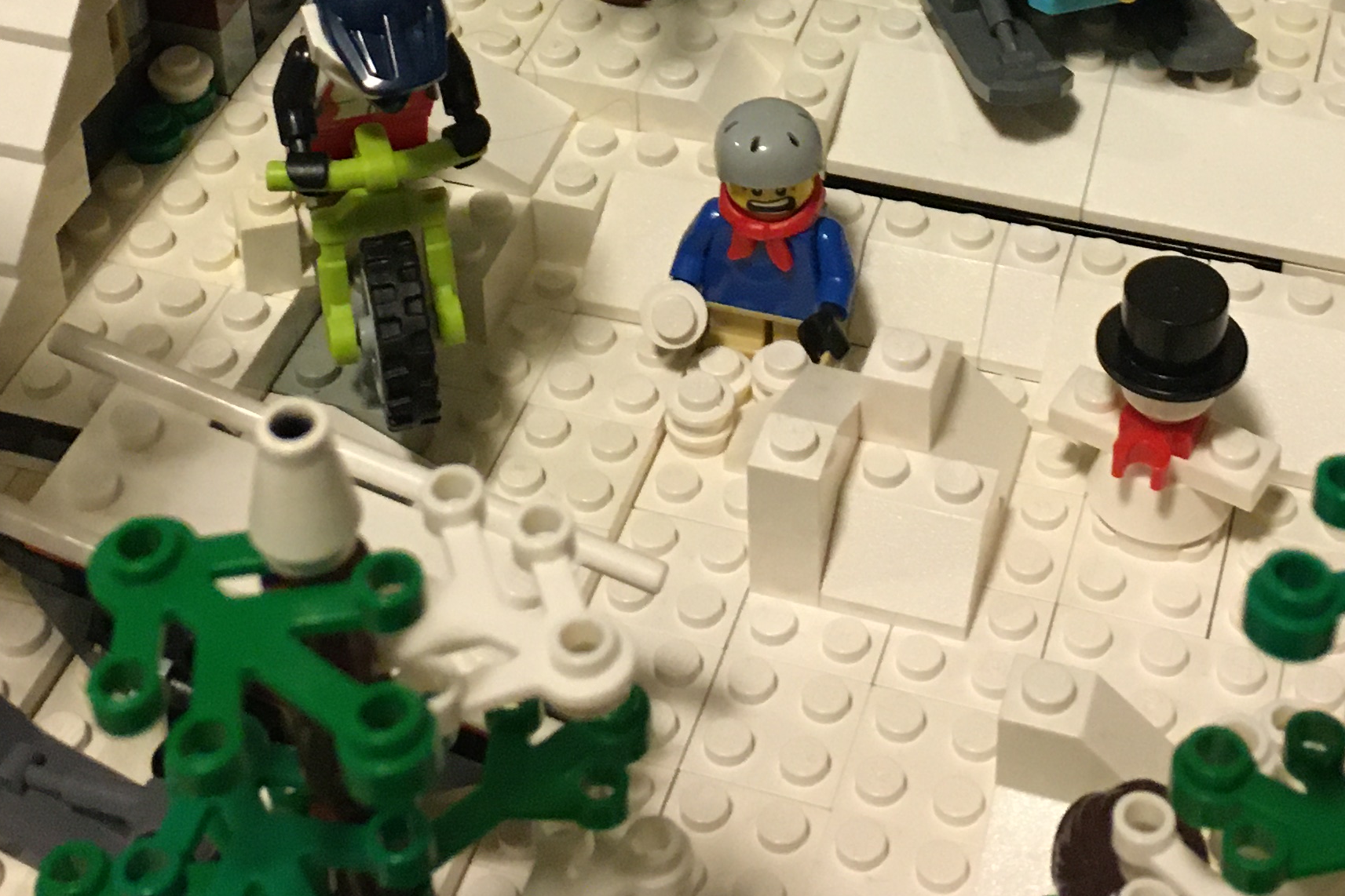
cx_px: 692
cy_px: -175
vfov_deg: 18.2
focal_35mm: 71
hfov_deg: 28.5
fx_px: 2652
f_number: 2.2
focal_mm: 4.15
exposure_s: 1/30
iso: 160
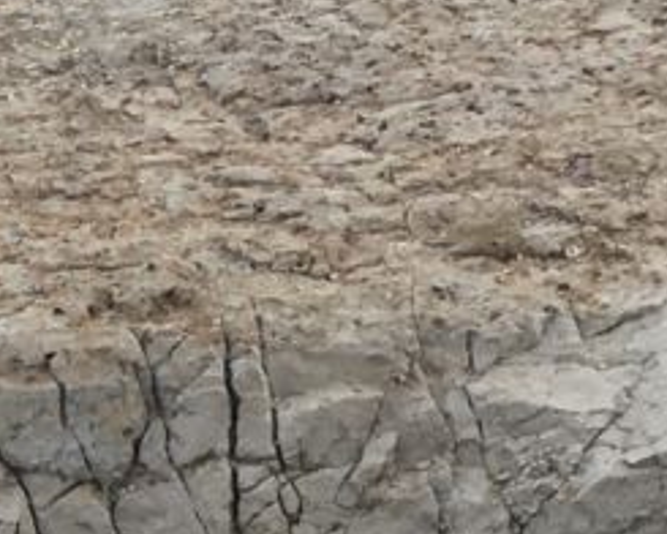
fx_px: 4382
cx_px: -226
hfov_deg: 8.6
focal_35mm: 222
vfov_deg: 6.9
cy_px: 722
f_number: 2.2
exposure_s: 1/105
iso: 25
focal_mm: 4.15
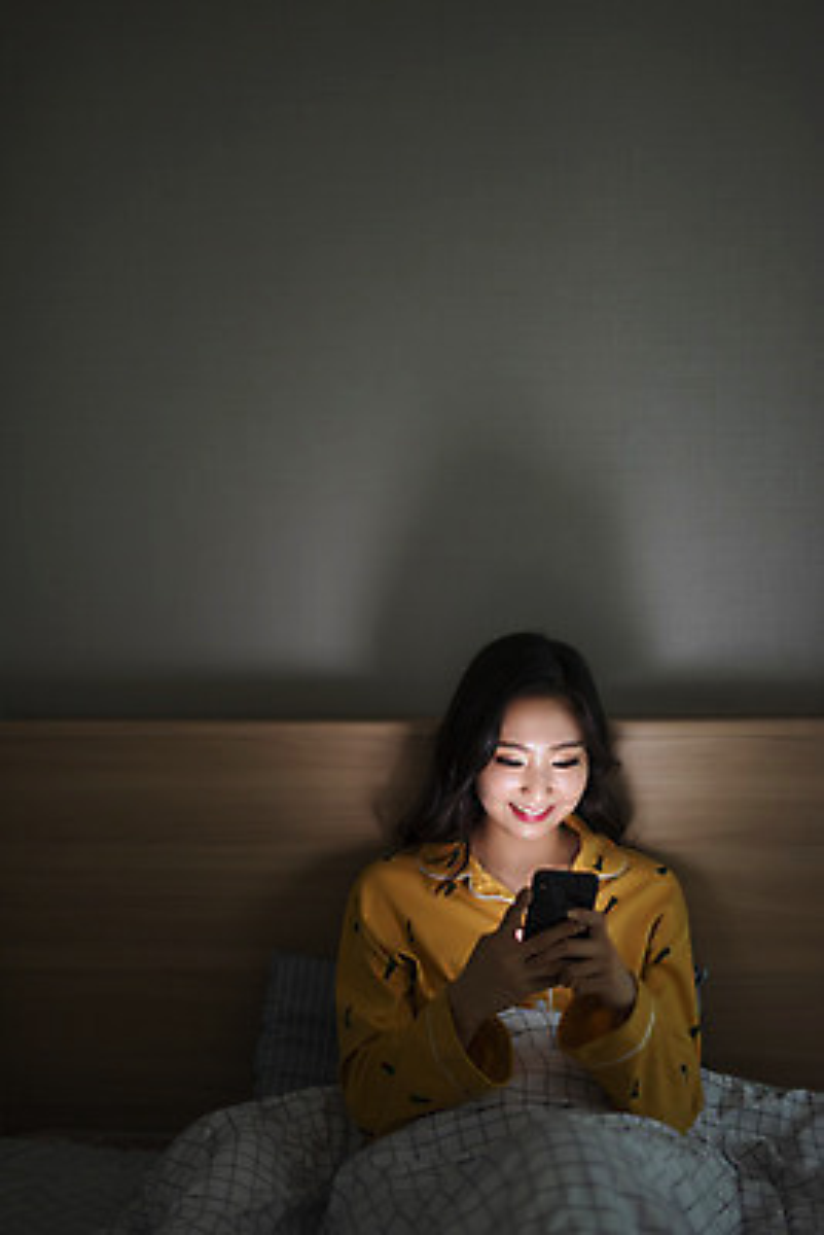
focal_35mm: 50
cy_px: 618
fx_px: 1715
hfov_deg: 27.0
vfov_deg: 39.6
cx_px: 412
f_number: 1.4
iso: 1000
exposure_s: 1/100
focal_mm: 50
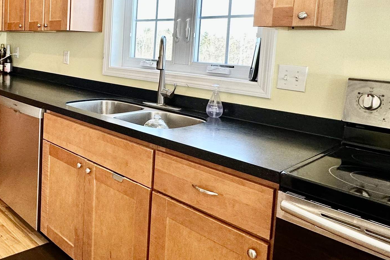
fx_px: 347
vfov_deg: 40.1
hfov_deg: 54.1
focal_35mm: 32
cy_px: 70
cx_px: 69
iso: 125
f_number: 2.2
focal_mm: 2.22
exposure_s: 1/120
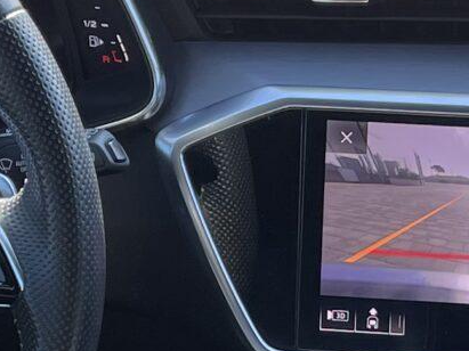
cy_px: 565
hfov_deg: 12.0
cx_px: 487
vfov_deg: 8.9
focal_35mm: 162
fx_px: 2194
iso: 32
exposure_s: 1/276
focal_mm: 4.2
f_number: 1.6
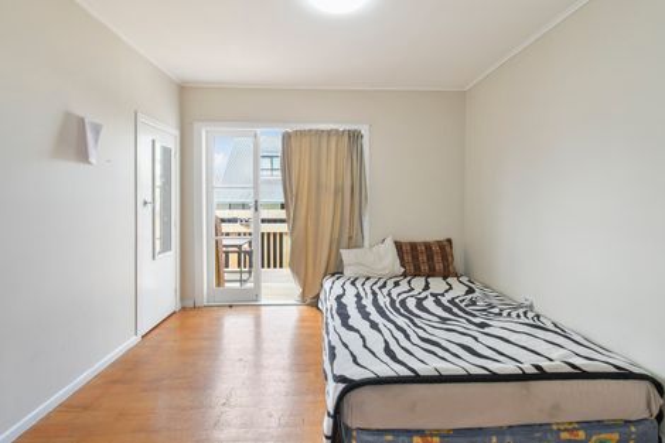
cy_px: 222
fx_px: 277
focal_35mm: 15
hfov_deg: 100.4
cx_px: 332
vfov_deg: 77.3
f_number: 11
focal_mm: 10
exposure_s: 1/5
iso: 400
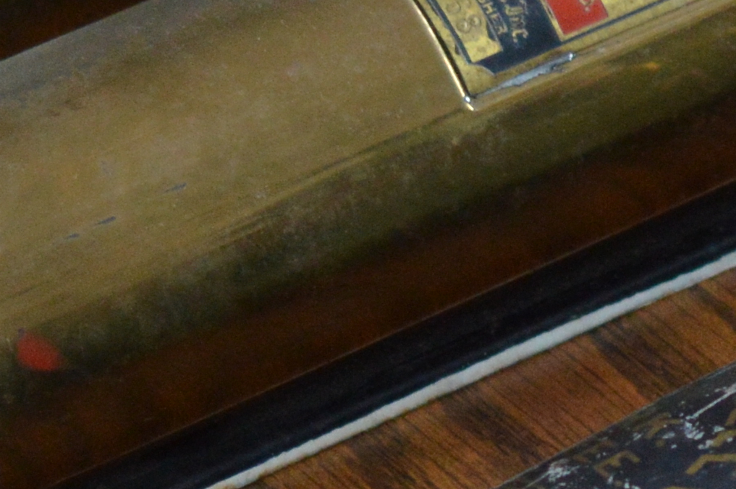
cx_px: 1888
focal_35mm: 355
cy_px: 484
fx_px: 7251
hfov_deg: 5.6
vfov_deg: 3.9
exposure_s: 1/125
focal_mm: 40
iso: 800
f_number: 3.5
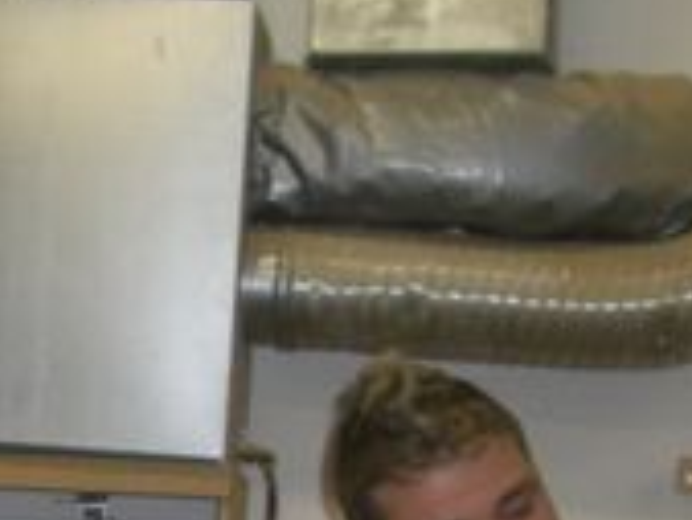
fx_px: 2881
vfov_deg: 9.9
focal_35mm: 144
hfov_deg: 13.2
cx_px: -201
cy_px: 889
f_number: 2.7
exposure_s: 1/60
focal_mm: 6.2
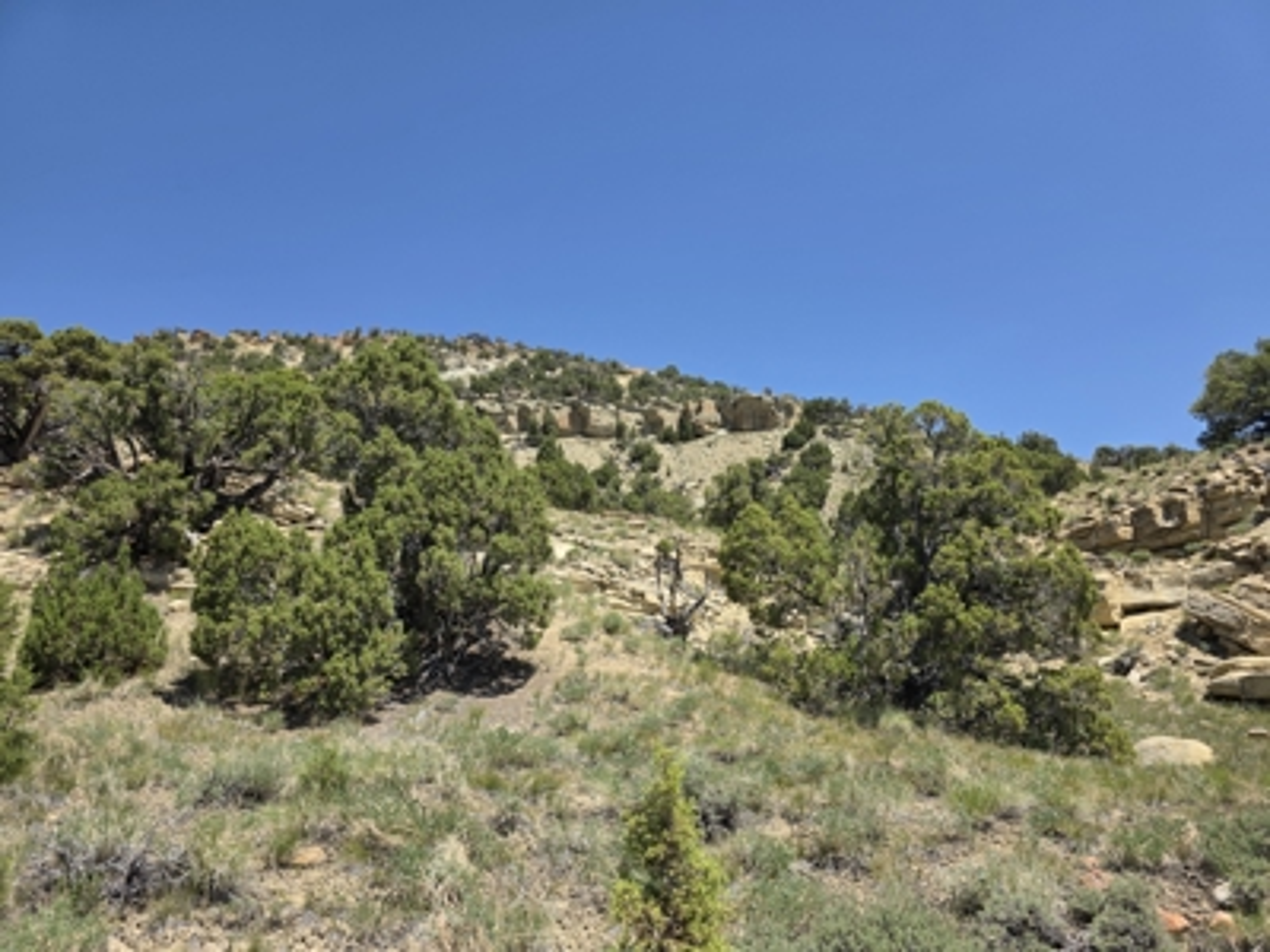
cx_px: 635
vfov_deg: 58.9
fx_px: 844
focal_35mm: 23
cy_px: 476
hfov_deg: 73.9
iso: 80
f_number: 1.7
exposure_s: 1/5153
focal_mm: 6.3
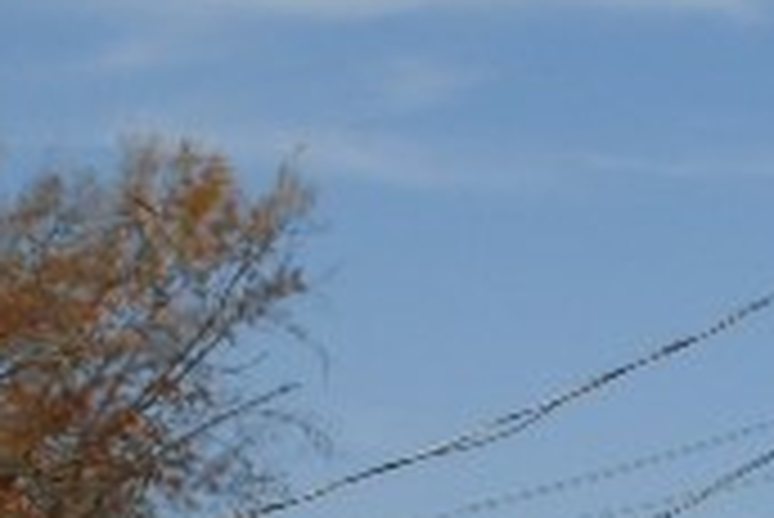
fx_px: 2991
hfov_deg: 14.5
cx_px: 814
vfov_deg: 9.5
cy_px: 874
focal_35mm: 139
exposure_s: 1/800
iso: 100
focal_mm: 6.4
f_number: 3.8
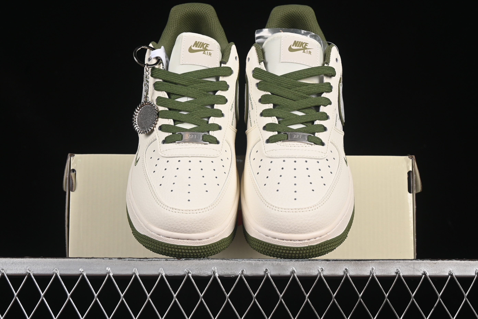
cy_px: 160
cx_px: 239
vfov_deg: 18.2
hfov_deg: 27.0
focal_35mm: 75
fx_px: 996
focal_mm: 50
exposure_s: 1/80
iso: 160
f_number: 8
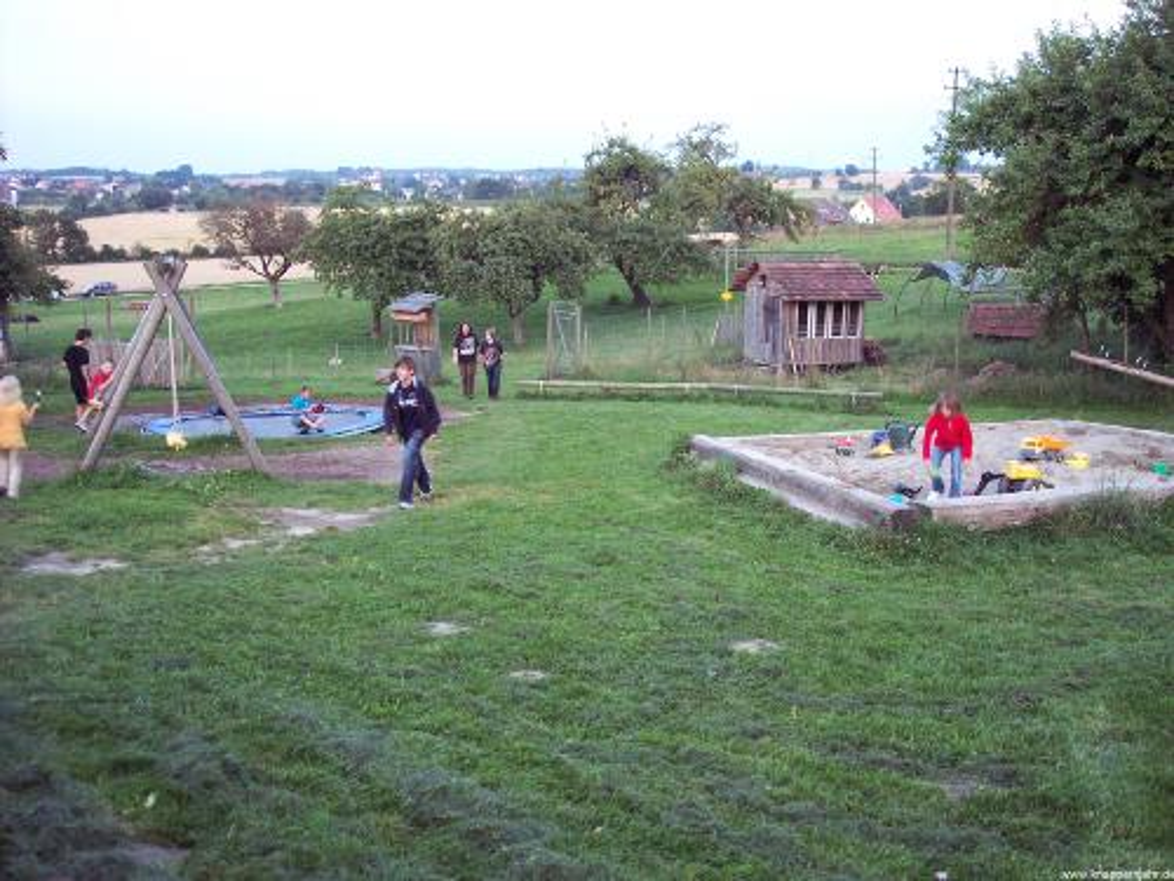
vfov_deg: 36.8
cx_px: 587
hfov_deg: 47.9
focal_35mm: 39
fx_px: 1323
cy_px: 440
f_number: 3.4
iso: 200
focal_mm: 8
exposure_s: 1/20
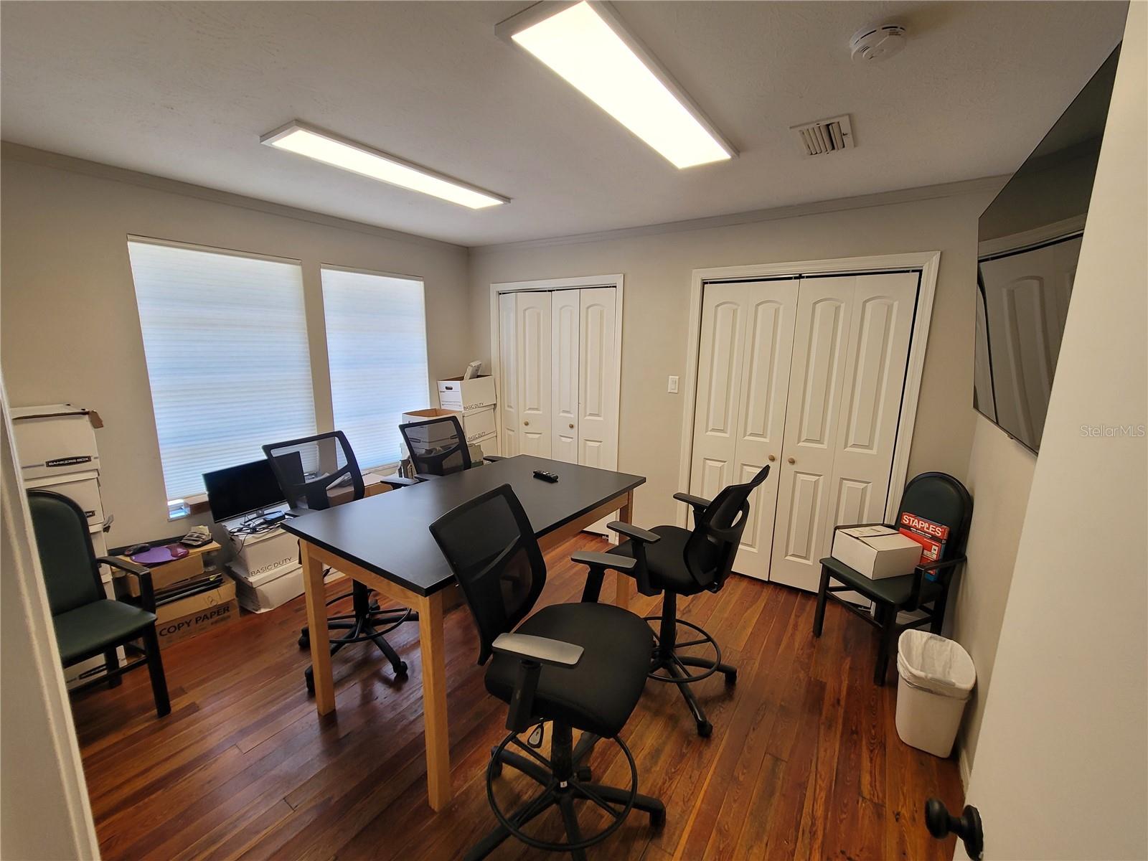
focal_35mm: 13
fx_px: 431
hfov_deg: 106.2
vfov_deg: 89.9
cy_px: 430
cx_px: 574
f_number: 2.2
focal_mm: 2.2
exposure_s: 1/60
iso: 80
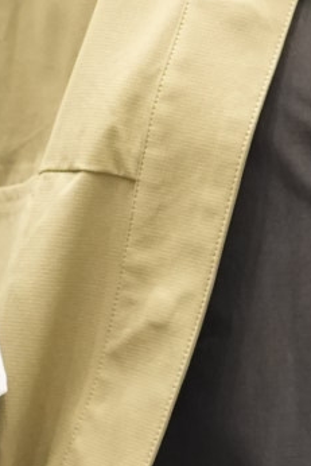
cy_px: 420
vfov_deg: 12.1
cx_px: 423
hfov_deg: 8.1
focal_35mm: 168
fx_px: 2175
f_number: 2.8
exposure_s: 1/30
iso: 2000
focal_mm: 24
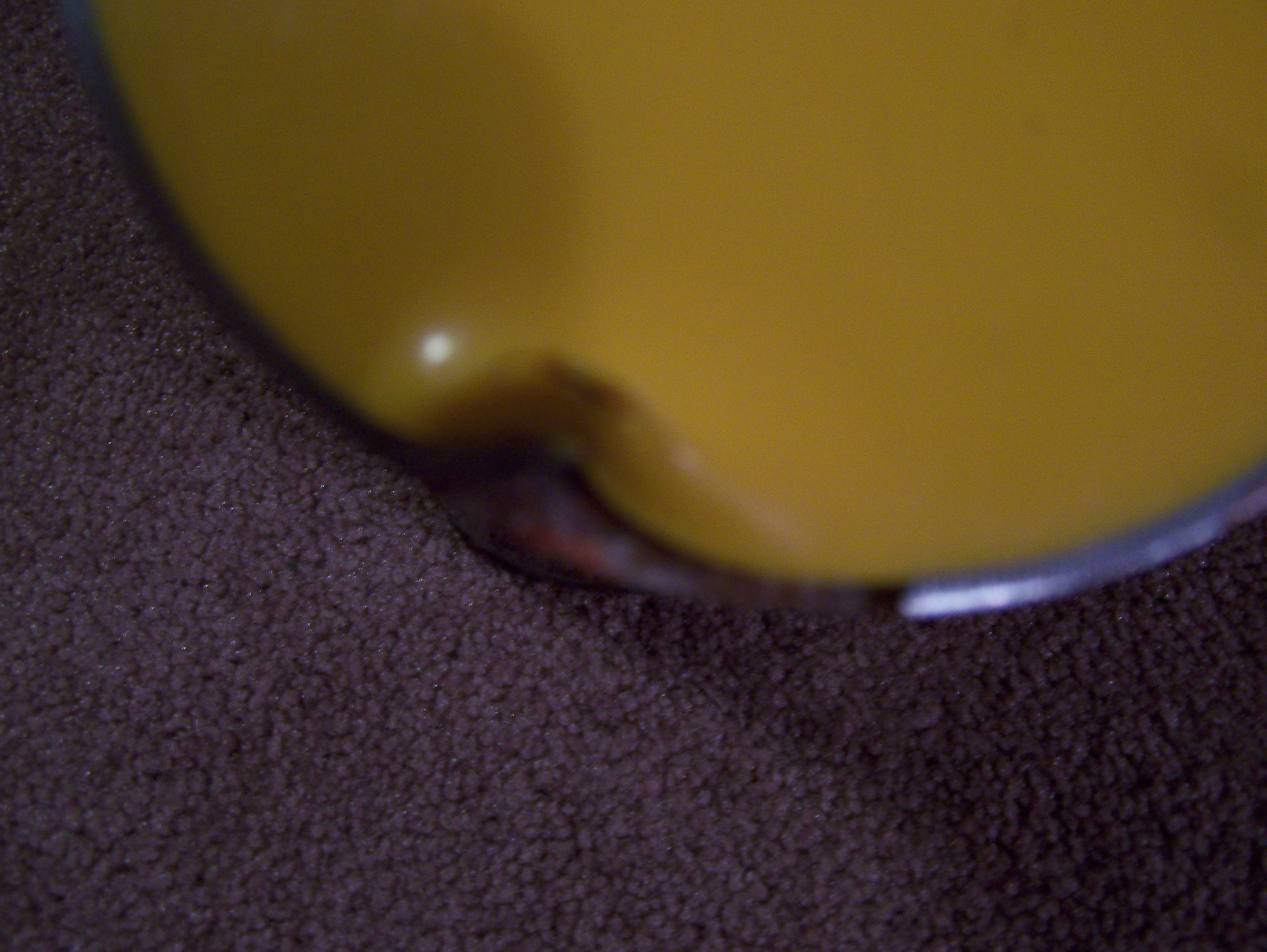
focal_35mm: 38
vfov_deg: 37.8
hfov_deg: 48.9
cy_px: 476
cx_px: 634
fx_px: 1392
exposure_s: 1/8
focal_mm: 6.3
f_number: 2.8
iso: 160
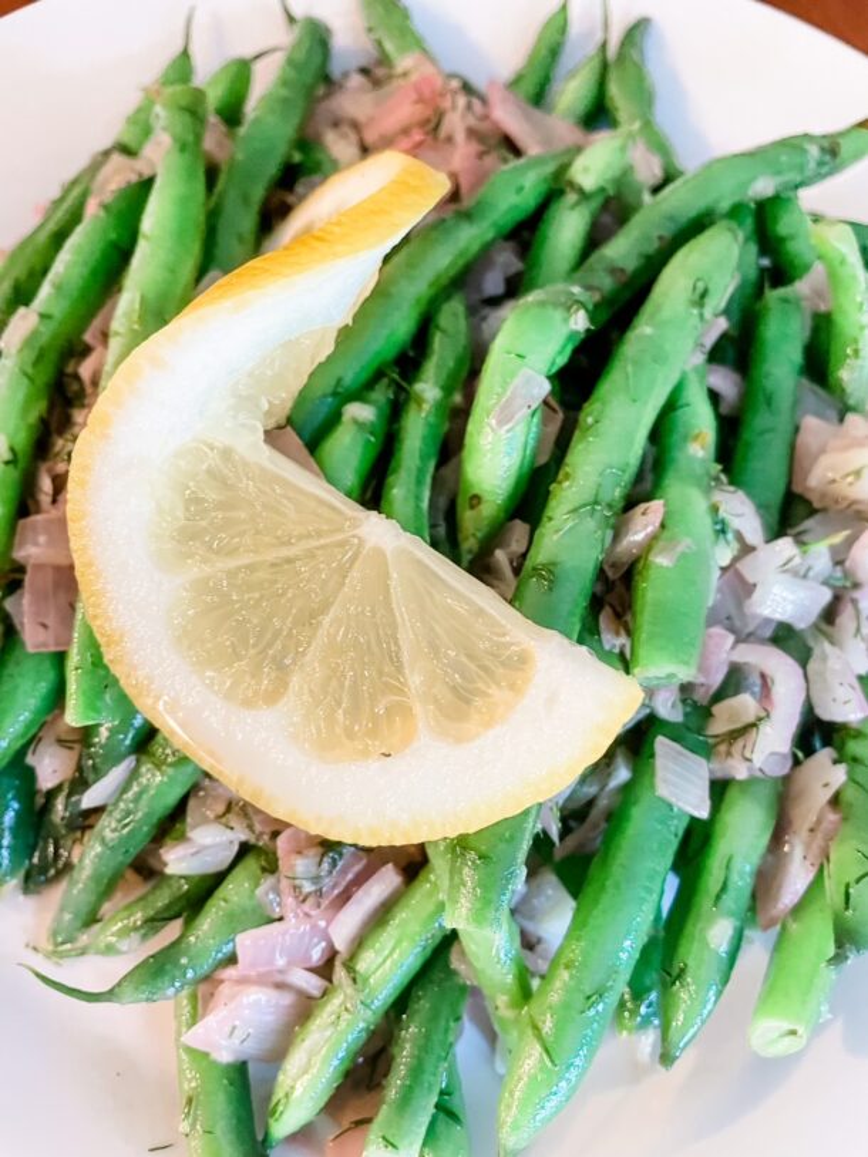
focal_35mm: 26
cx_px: 434
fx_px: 869
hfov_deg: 53.1
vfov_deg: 67.3
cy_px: 578
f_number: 1.6
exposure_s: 1/60
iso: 500
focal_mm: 4.2
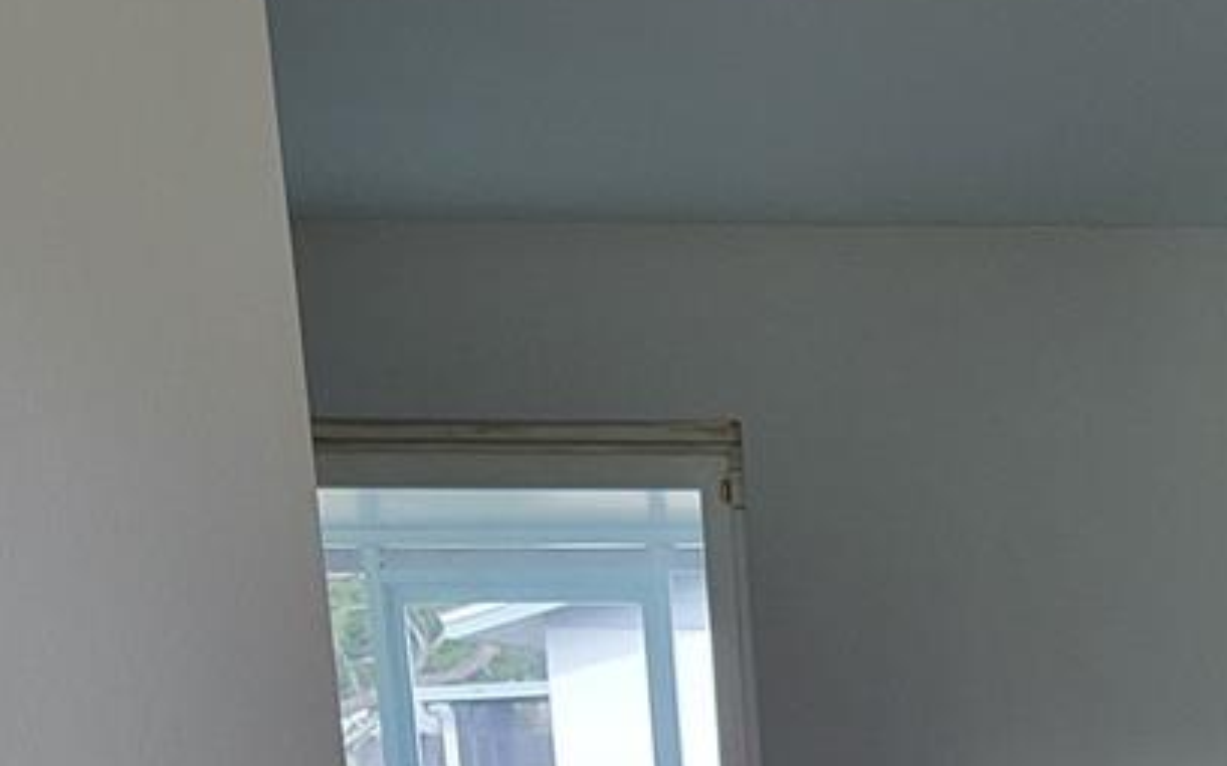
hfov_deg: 26.0
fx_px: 2507
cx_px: 1254
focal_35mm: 75
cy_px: 1378
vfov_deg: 15.1
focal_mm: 6.7
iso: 160
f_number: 1.8
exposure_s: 1/120
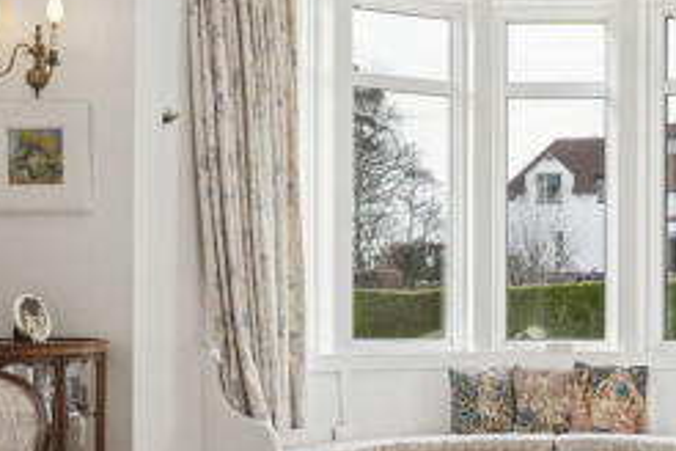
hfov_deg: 33.5
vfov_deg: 23.2
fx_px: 1089
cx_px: 544
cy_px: 326
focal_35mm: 58
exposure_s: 1/60
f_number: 8
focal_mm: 20
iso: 125
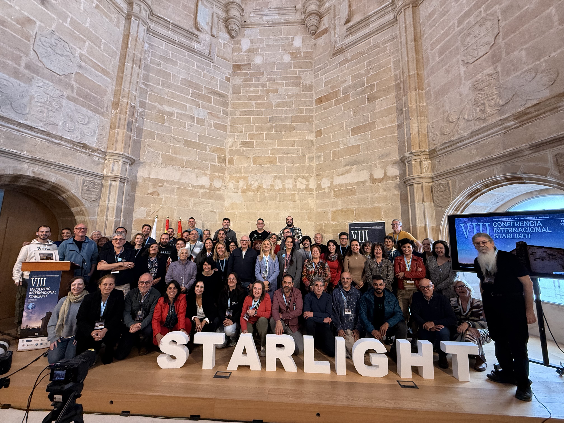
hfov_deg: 102.1
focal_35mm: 14
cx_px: 282
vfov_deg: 85.7
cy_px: 212
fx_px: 228
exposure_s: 1/100
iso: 320
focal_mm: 2.22
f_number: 2.2
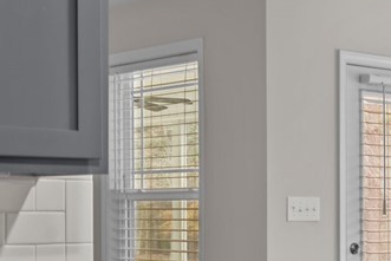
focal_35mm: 97
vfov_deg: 14.1
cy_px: 210
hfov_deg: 20.6
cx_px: 357
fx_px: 1050
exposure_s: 1.3
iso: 200
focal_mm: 29.5
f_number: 8
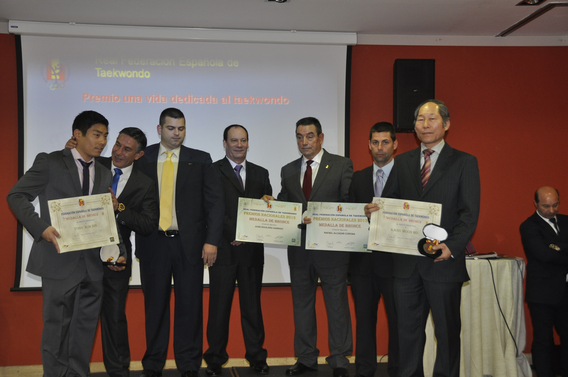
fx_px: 733
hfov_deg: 42.4
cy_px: 188
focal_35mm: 46
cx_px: 284
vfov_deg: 28.9
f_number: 4
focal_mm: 31
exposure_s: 1/60
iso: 800
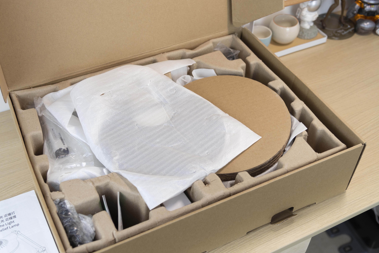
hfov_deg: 44.4
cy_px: 119
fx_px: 463
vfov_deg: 30.5
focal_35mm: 44
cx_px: 174
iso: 500
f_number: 4
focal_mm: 40
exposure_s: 1/320
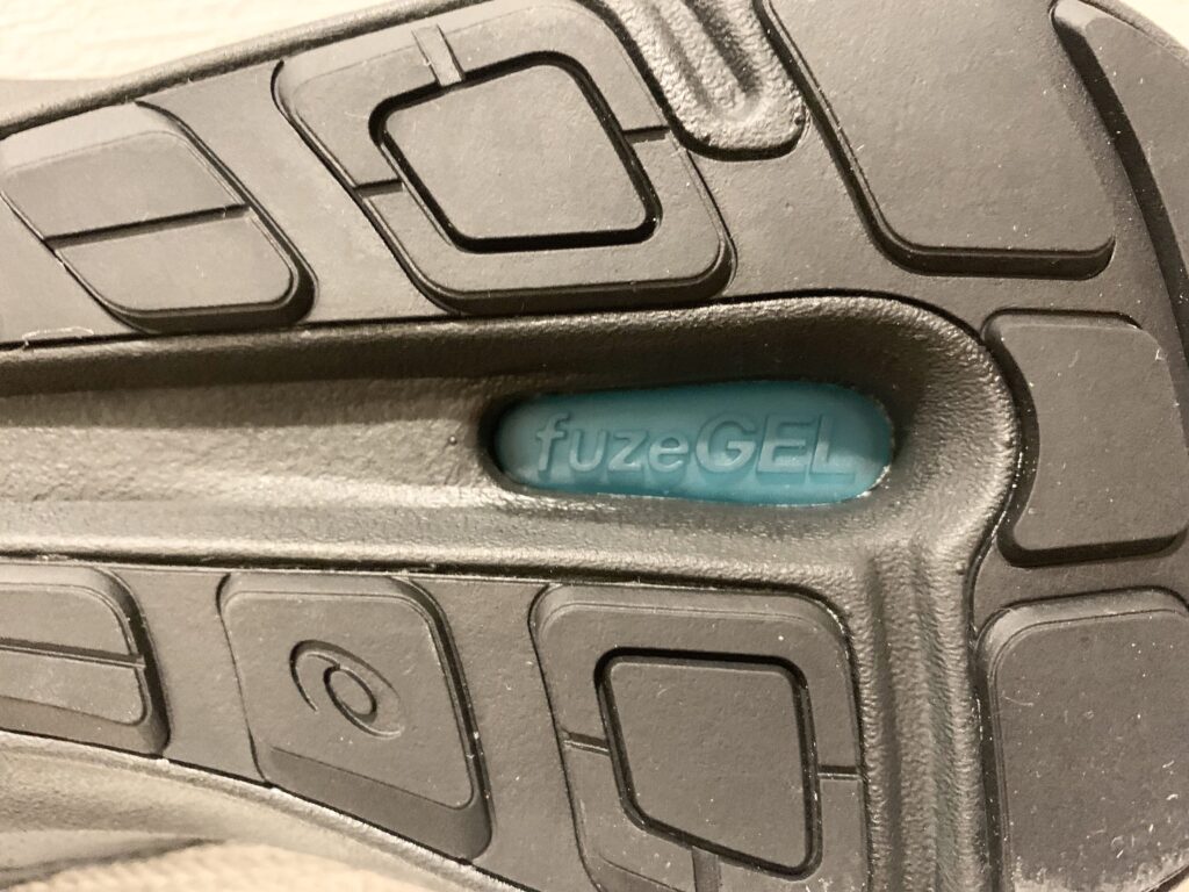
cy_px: 446
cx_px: 594
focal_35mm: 26
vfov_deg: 53.1
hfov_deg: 67.3
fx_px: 893
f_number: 1.8
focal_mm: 4.25
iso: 640
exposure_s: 1/24
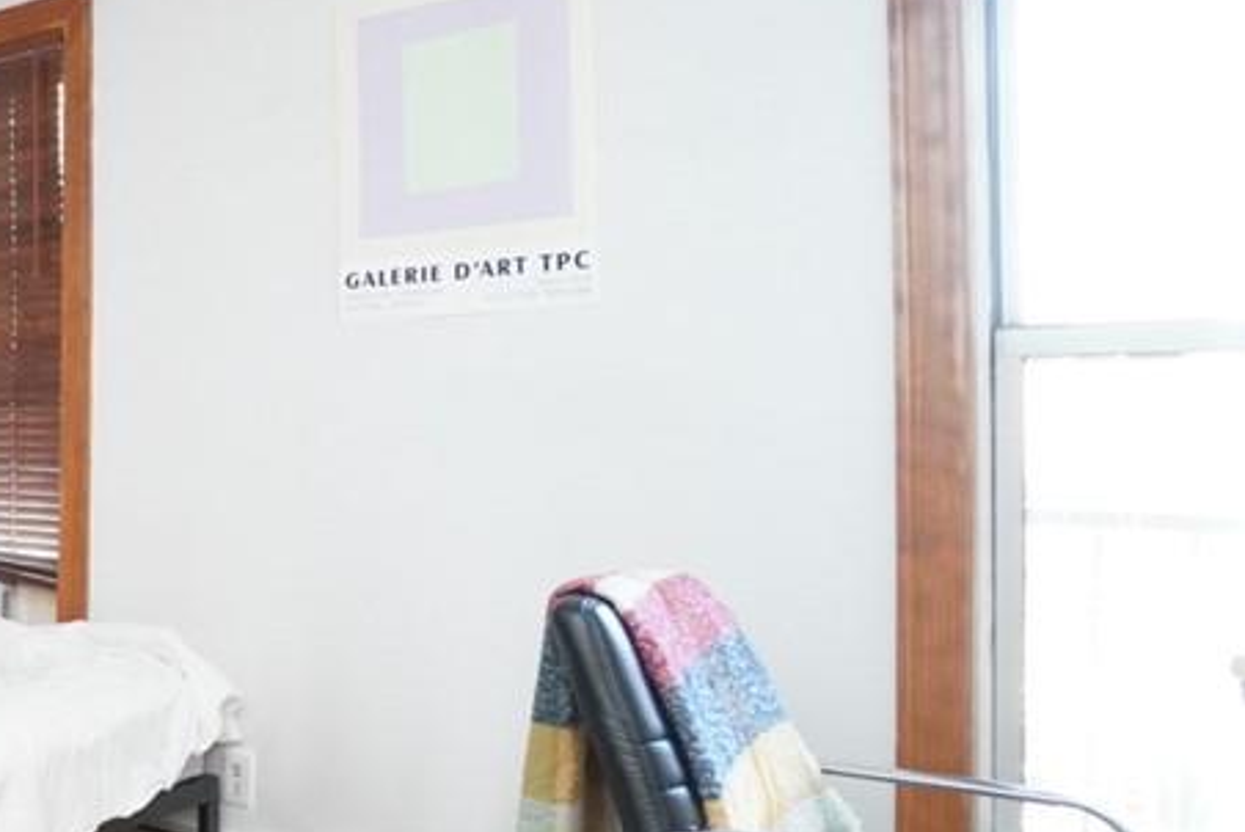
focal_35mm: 36
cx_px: -220
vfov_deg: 36.9
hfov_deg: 39.6
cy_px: 430
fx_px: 1246
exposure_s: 1/160
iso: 3200
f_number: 4
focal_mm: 10
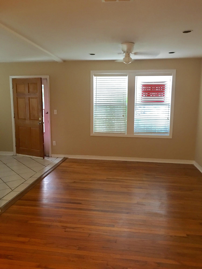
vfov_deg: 61.7
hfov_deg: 48.2
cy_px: 134
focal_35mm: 29
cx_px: 101
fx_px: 226
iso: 50
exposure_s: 1/4
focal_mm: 4.15
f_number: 2.2
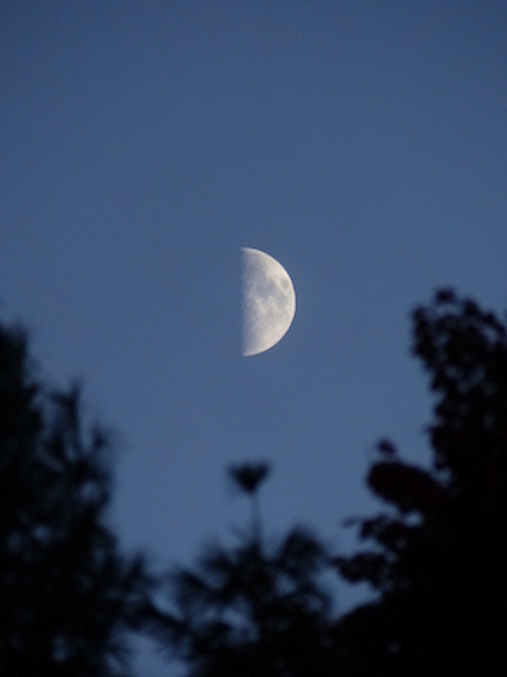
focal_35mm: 600
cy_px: 338
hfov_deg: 2.5
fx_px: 11717
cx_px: 254
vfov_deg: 3.3
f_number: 2.8
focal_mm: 108
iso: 250
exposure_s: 1/125
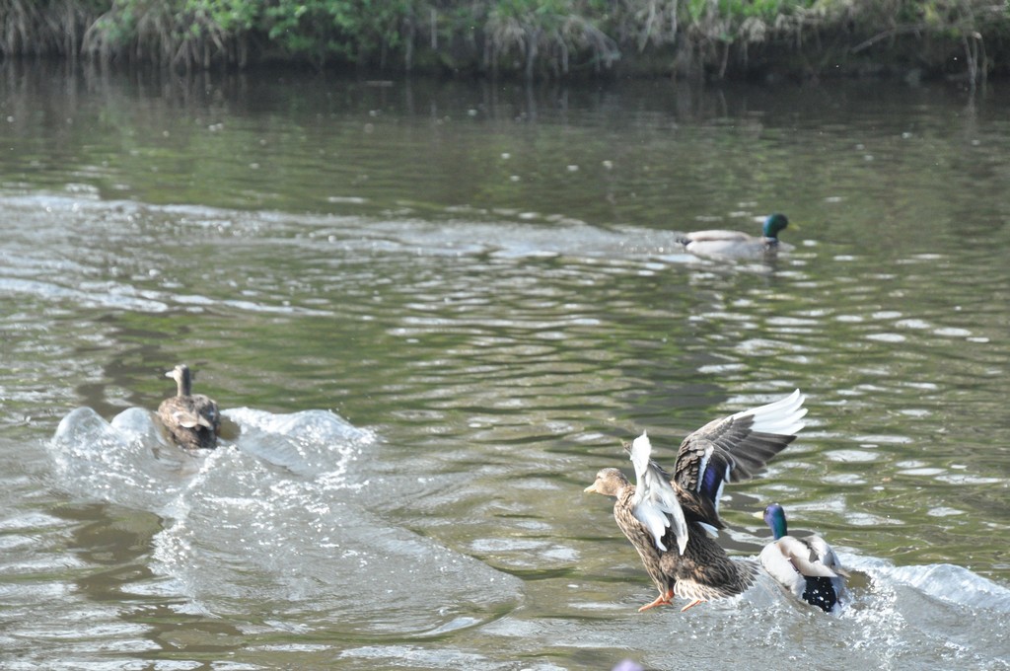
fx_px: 5044
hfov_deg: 11.4
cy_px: 336
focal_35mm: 180
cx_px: 505
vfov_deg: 7.6
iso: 1600
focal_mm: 120
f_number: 9
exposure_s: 1/1250
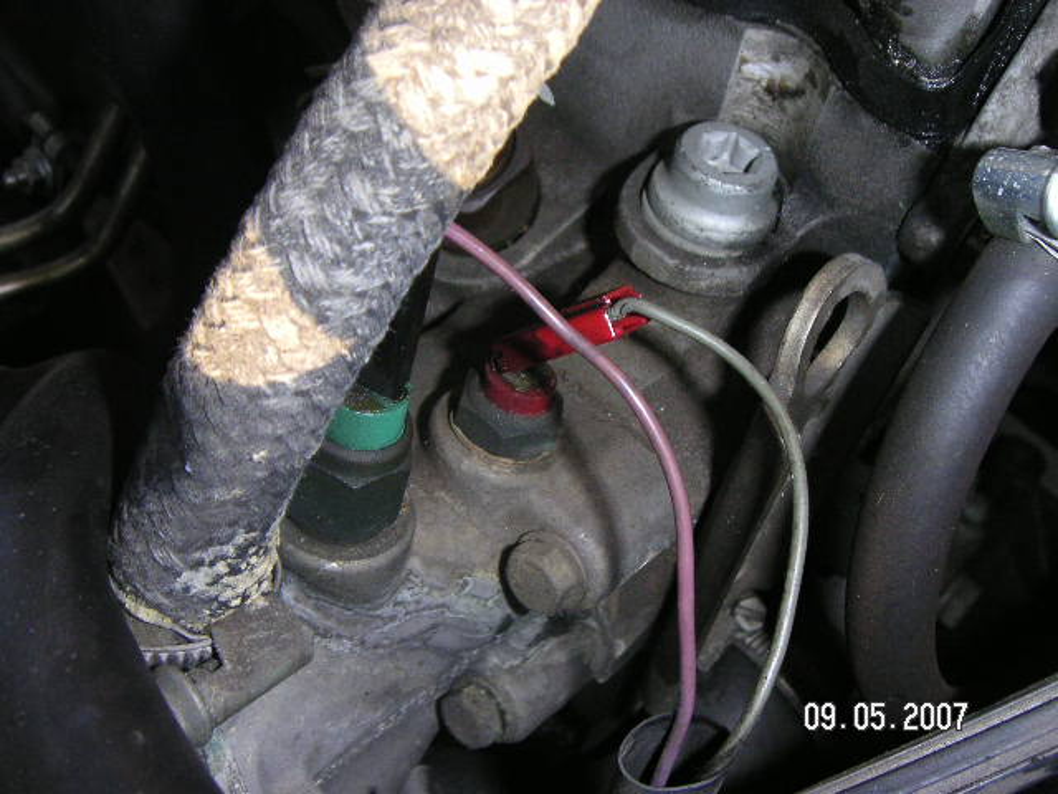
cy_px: 397
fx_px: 1161
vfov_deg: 37.7
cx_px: 529
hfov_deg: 49.0
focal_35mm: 38
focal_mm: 6
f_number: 6.7
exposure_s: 1/45
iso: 160
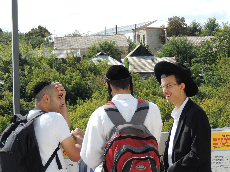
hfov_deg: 16.4
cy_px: 86
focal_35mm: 120
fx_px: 797
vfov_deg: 12.3
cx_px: 115
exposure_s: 1/500
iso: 100
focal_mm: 21.4
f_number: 4.2
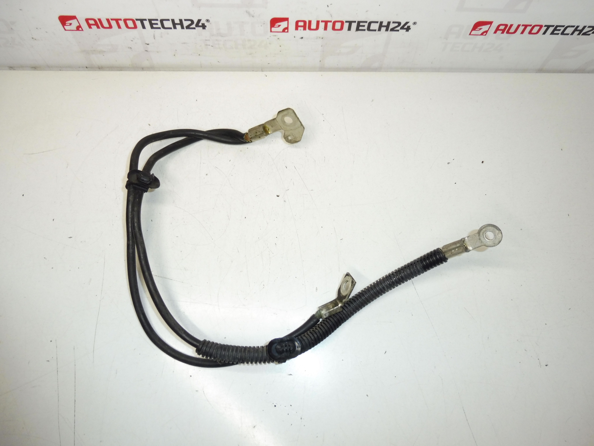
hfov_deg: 71.6
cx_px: 297
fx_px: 412
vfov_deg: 56.8
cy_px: 223
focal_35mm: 24
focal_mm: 4.3
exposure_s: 1/200
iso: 200
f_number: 3.5
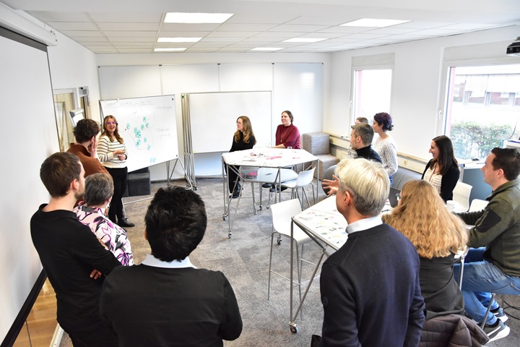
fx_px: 368
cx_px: 260
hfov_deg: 70.4
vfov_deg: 50.4
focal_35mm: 26
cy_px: 174
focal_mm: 17
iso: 2500
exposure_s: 1/80
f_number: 4
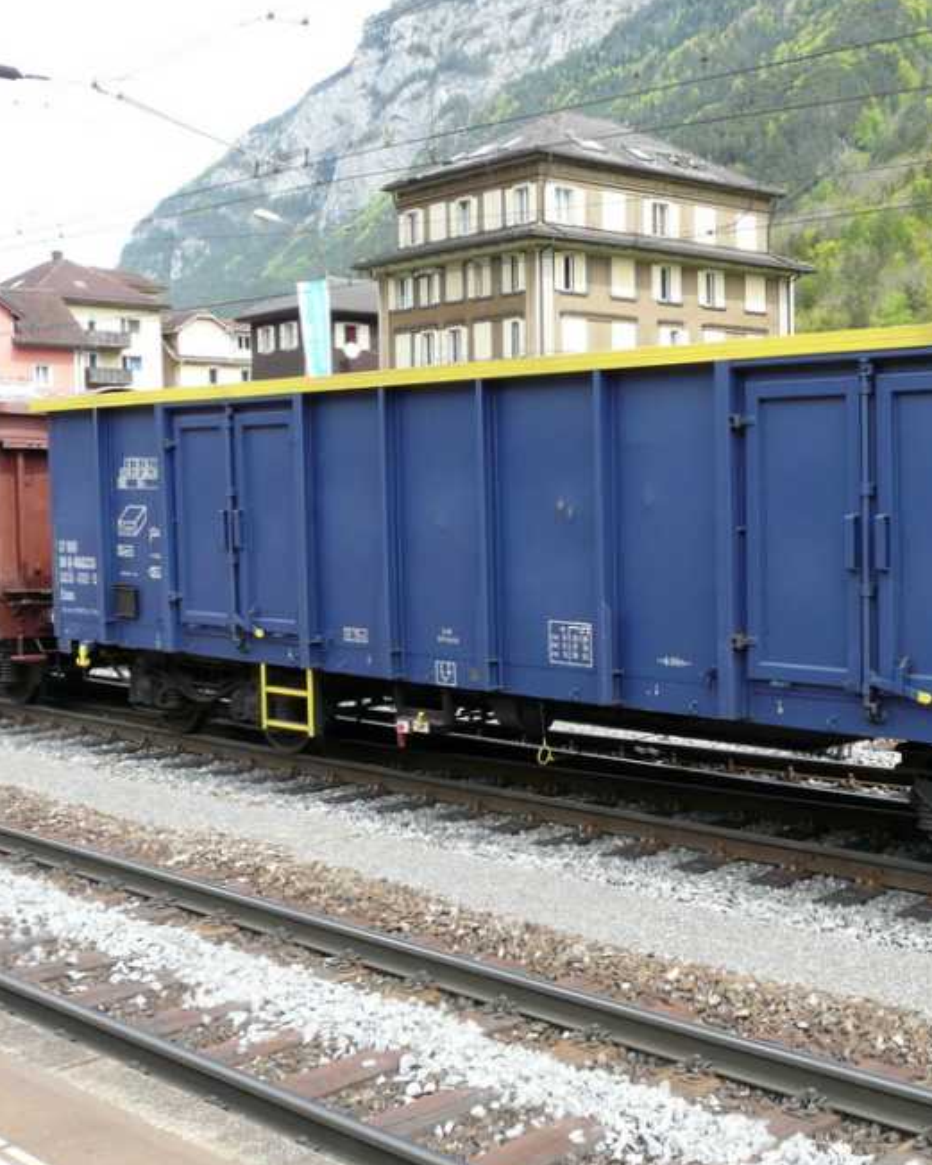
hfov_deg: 34.0
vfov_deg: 43.8
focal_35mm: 42
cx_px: 819
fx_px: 1448
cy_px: 623
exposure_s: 1/200
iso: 100
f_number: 4
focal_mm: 4.6
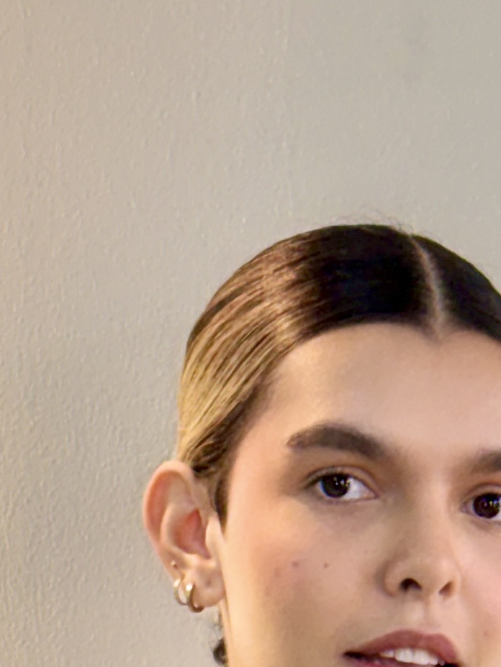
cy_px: 1419
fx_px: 4361
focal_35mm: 226
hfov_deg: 6.6
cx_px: 404
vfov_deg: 8.3
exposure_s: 1/120
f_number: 1.6
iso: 50
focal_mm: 5.96
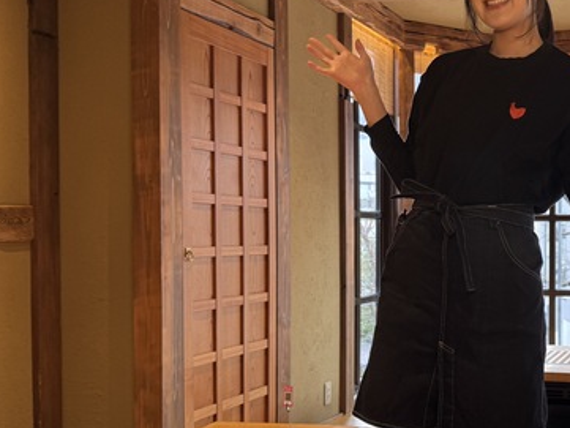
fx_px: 774
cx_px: 538
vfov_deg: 30.9
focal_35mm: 47
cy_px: 245
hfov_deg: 37.2
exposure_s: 1/121
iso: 125
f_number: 1.78
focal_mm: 6.76
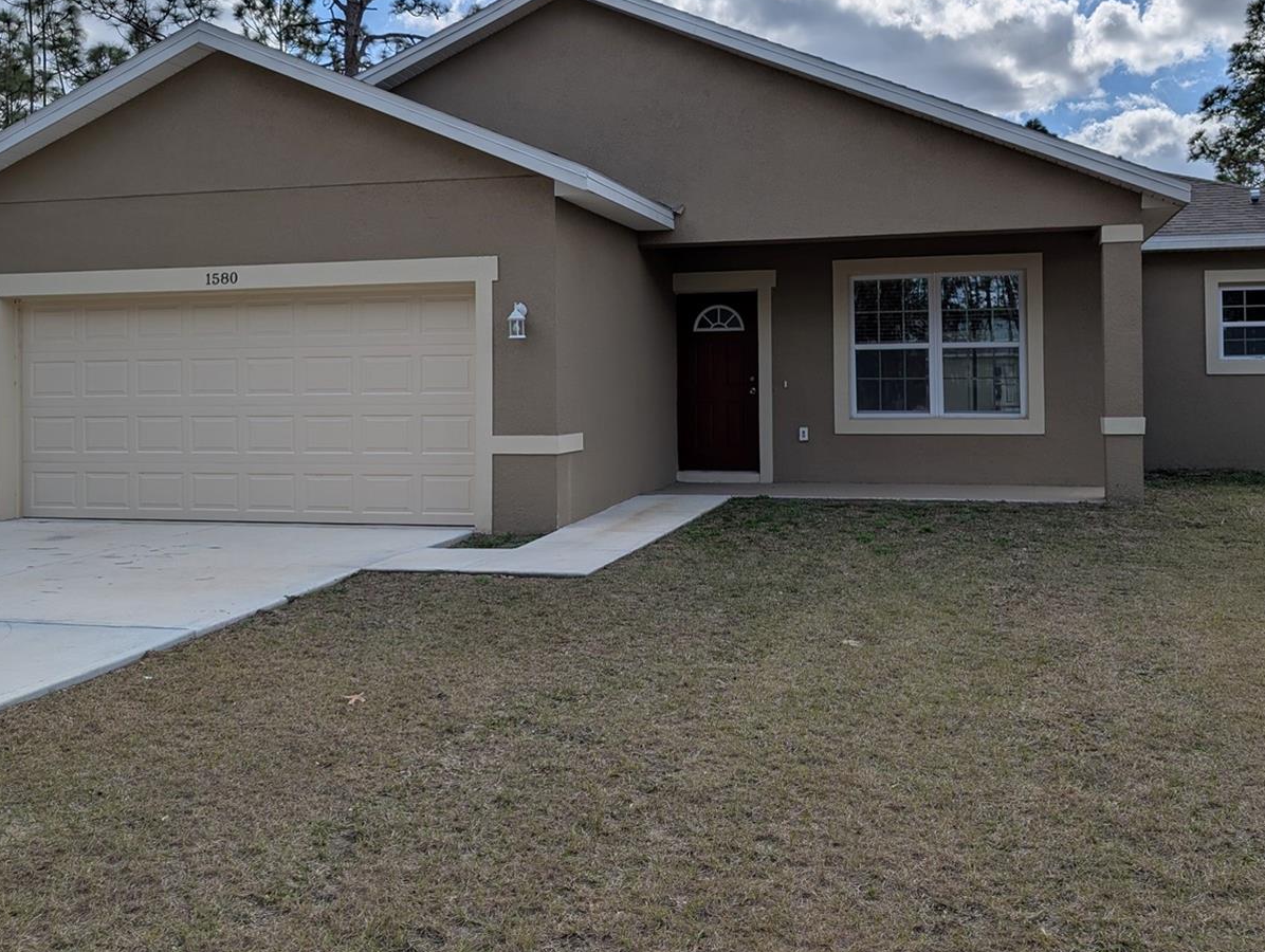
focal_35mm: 32
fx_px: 1171
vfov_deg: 43.9
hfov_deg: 56.6
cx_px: 719
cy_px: 354
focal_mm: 6.9
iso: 20
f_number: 1.68
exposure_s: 1/2941
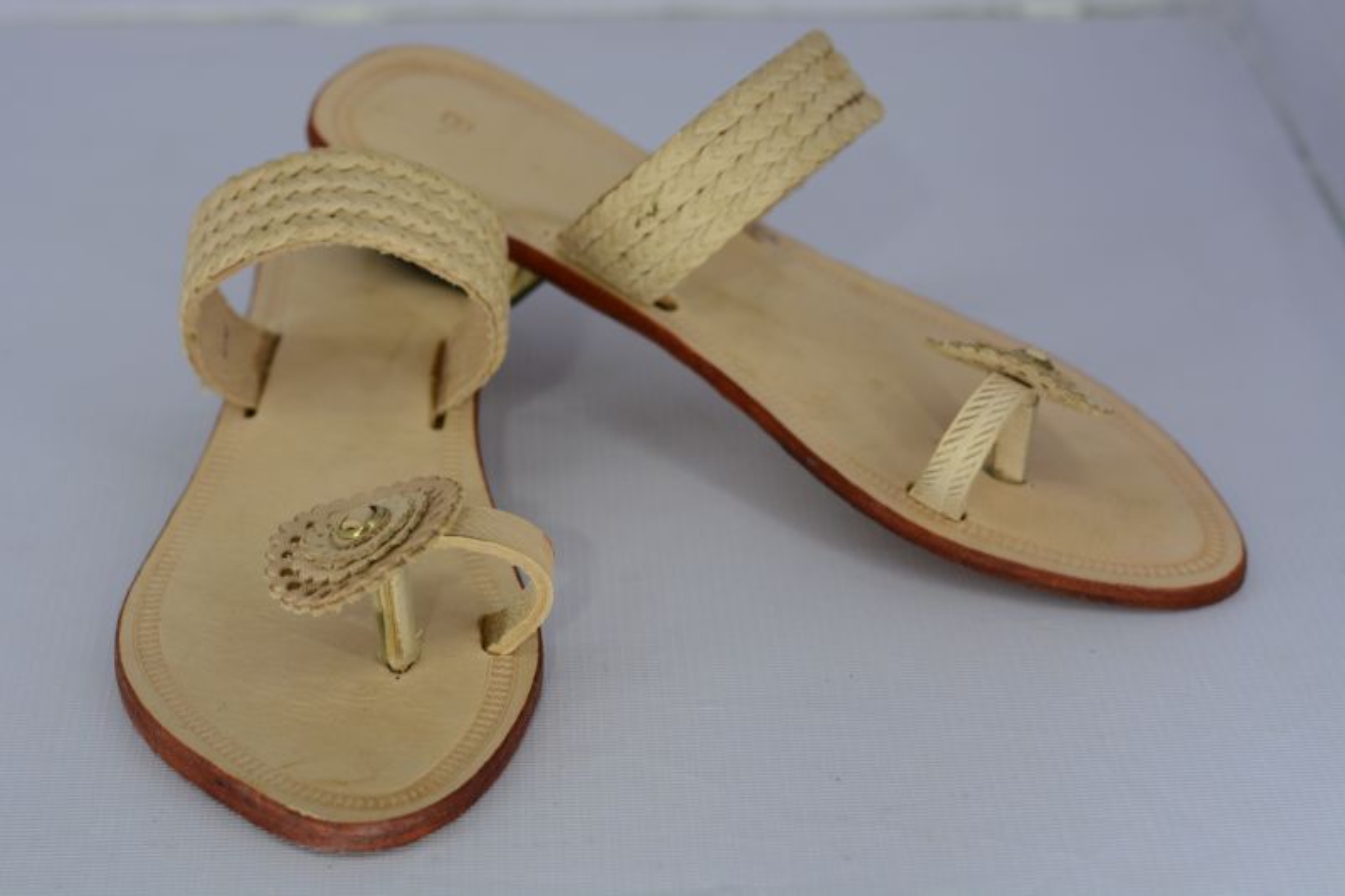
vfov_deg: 18.2
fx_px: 2801
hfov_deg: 27.0
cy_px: 448
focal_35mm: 75
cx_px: 672
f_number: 4
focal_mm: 50
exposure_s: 1/8
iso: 100
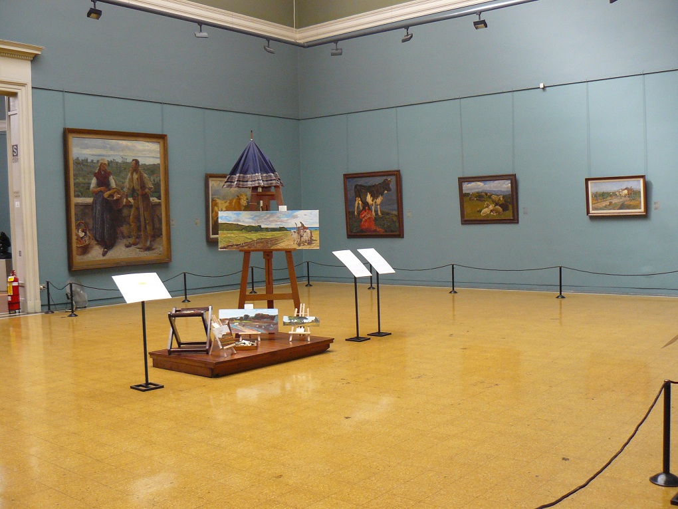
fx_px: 705
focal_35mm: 36
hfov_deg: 51.4
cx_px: 339
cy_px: 254
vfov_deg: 39.7
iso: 200
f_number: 2.8
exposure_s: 1/8
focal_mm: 6
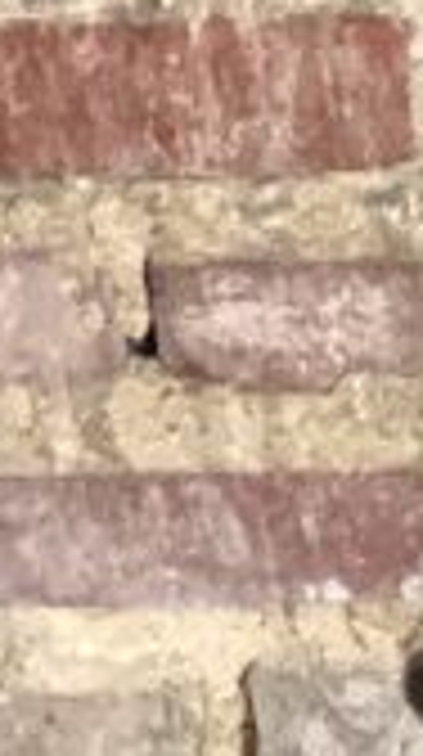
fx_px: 6927
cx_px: 1624
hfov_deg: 3.4
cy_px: 1130
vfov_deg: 6.2
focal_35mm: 346
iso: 160
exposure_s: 1/10
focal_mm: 6
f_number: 2.4
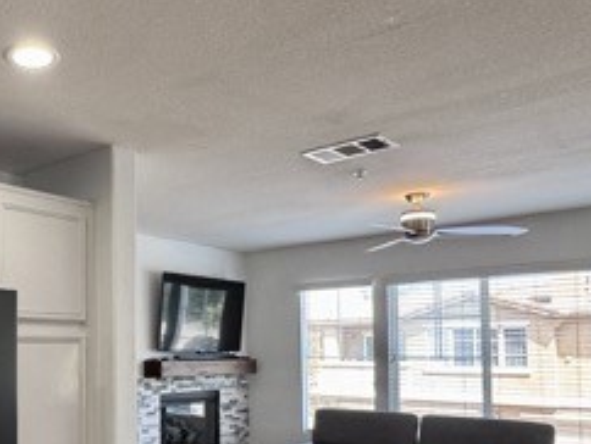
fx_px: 632
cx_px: 90
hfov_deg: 46.5
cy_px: 329
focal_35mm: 37
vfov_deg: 37.8
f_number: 2.2
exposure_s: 1/120
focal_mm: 2.22
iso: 160
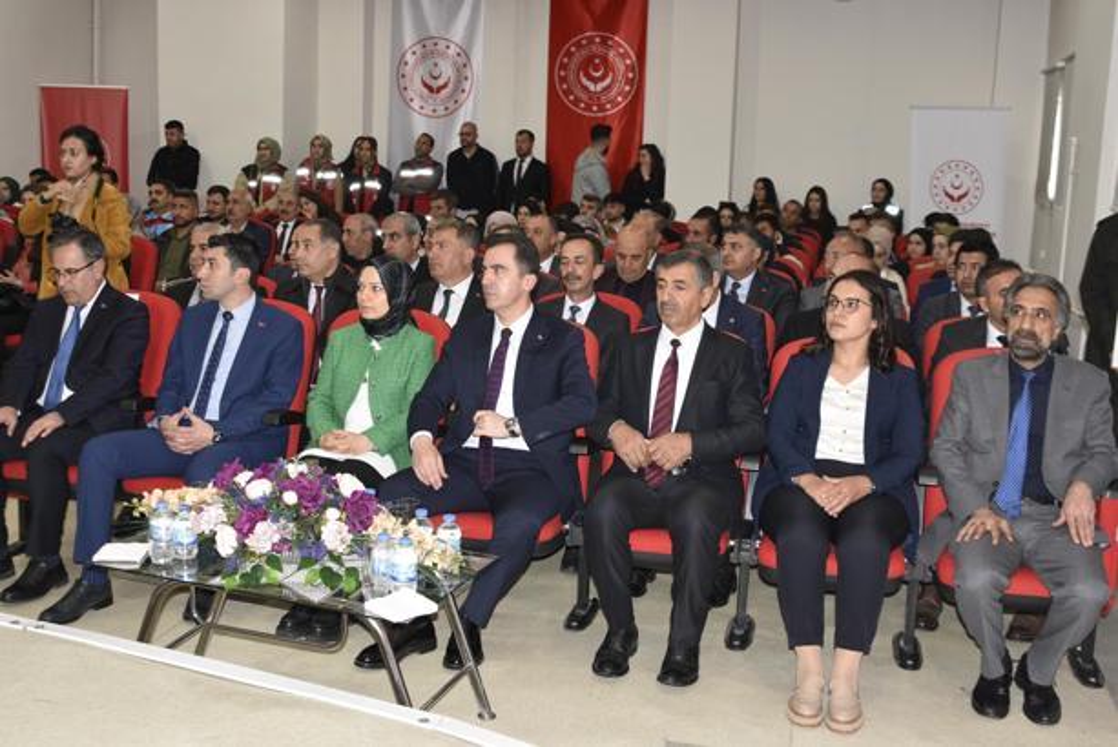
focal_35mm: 40
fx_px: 1259
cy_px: 374
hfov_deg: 47.9
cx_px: 559
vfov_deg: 33.1
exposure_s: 1/60
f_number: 4.5
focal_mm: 27
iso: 640
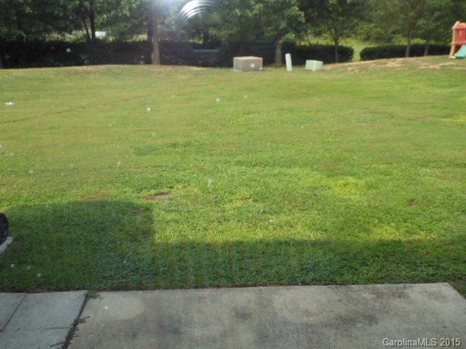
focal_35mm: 33
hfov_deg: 55.4
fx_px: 444
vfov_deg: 42.9
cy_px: 174
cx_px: 233
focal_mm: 5.9
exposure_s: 1/200
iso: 80
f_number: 4
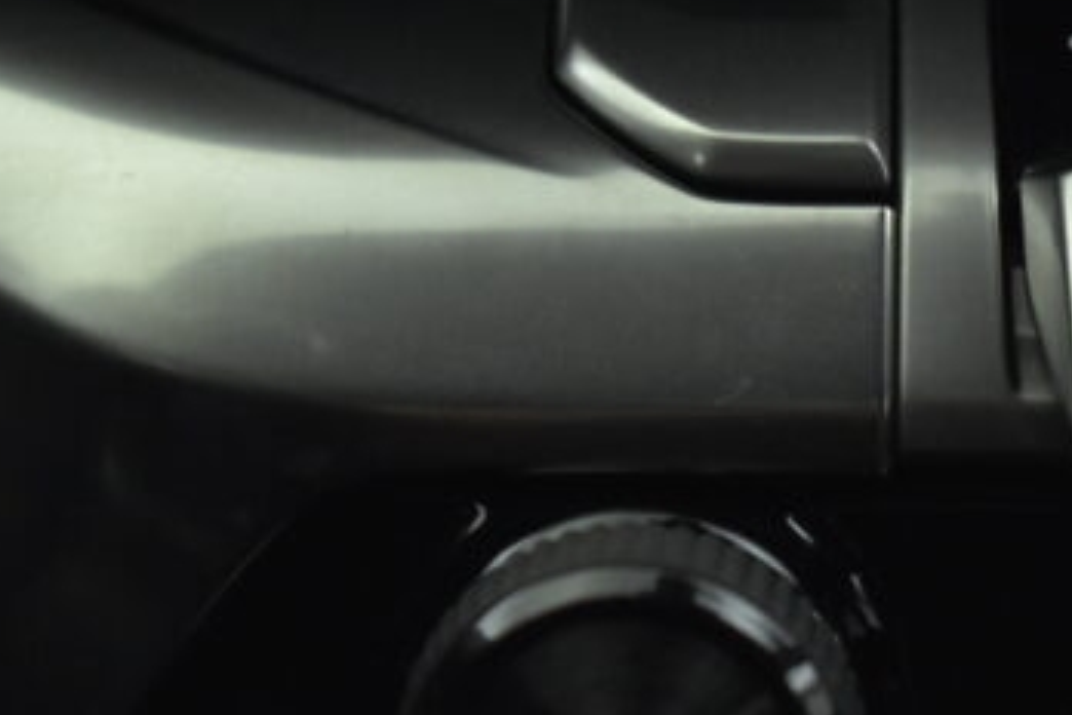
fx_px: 5422
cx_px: 690
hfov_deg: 11.3
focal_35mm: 182
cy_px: 322
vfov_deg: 7.5
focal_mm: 55
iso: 1600
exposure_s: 1/80
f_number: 5.6
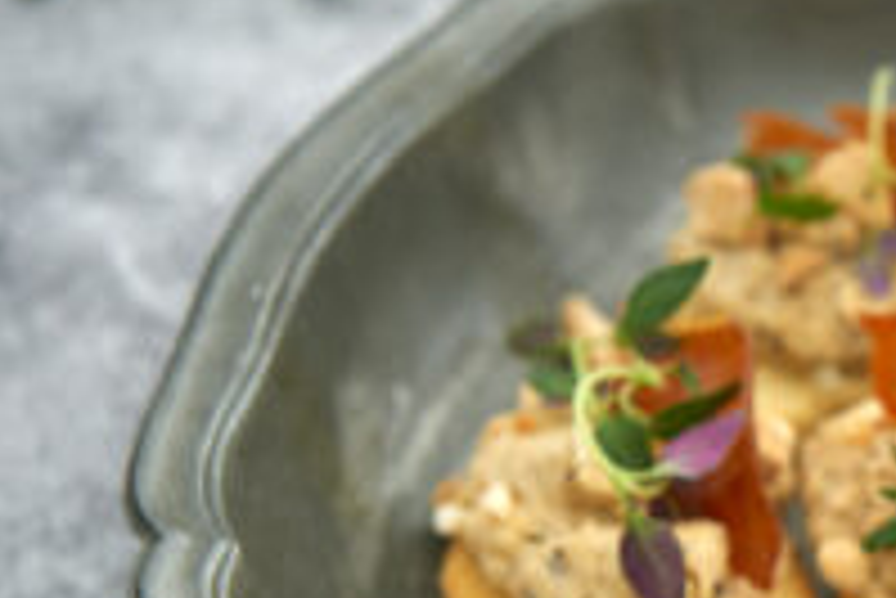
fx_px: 5255
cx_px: 1166
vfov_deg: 6.5
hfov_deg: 9.6
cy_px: 553
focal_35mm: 211
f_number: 7.1
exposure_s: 1/2
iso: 100
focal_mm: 70
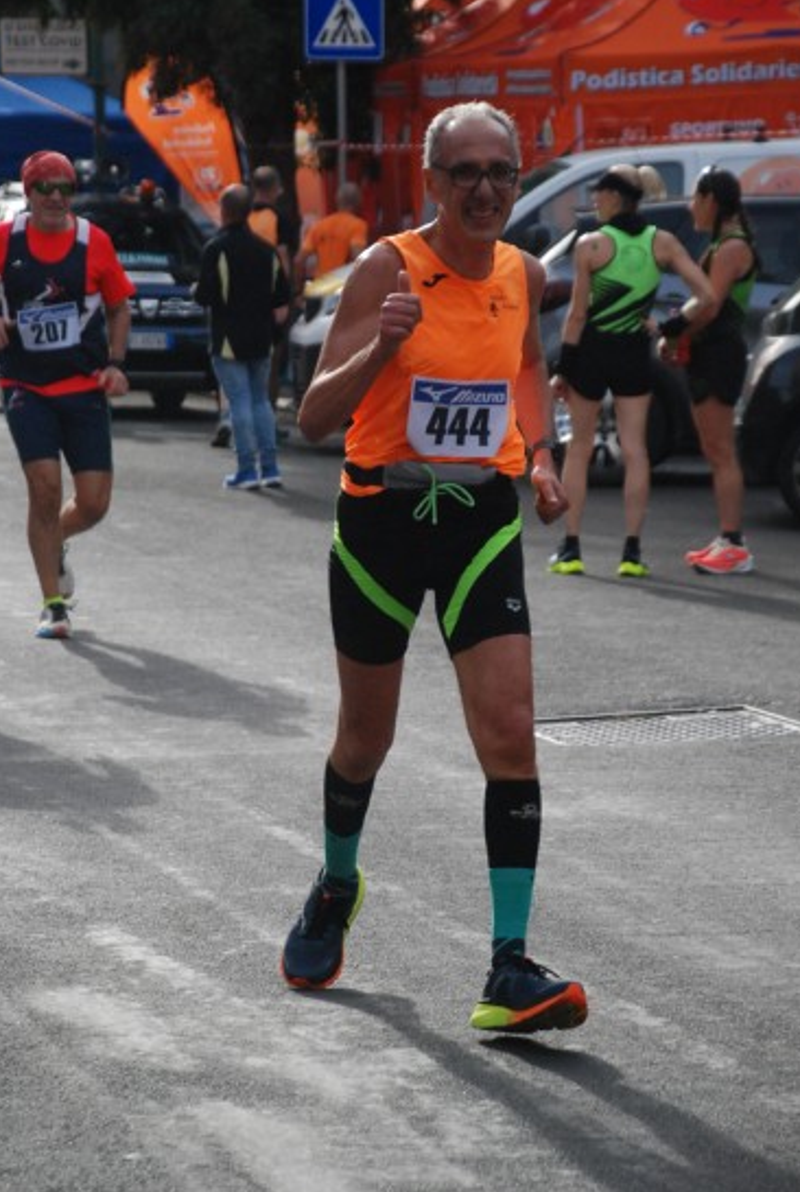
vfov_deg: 12.4
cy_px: 580
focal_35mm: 165
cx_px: 397
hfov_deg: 8.4
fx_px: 5472
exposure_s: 1/1250
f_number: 5.6
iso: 1000
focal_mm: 100
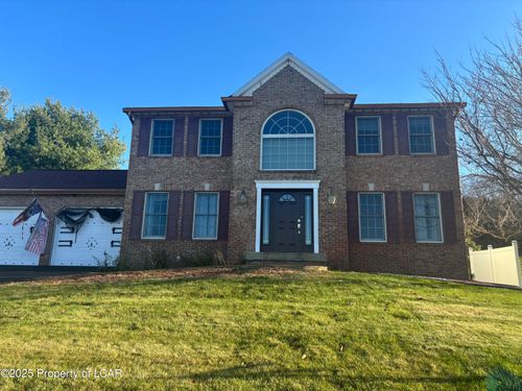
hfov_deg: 67.3
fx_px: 392
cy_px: 196
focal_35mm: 26
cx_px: 261
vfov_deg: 53.1
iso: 50
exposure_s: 1/865
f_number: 1.6
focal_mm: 5.96
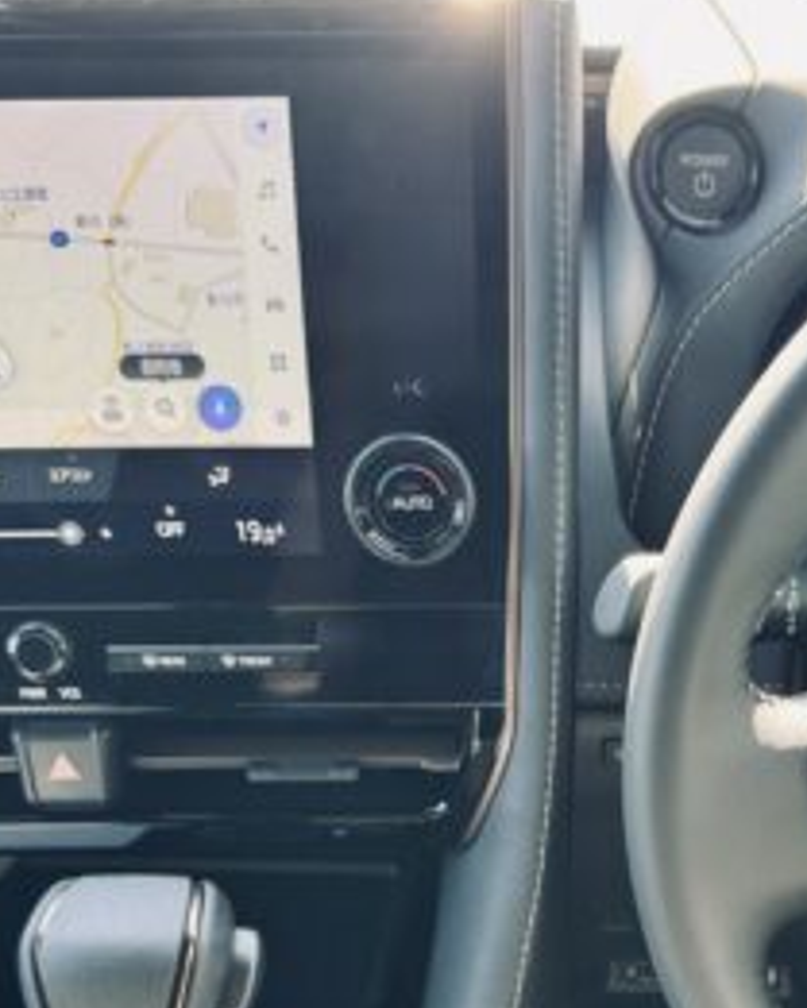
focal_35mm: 55
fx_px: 1641
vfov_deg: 32.8
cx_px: 678
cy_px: 861
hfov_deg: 26.9
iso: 125
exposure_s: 1/121
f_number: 1.78
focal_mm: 6.76
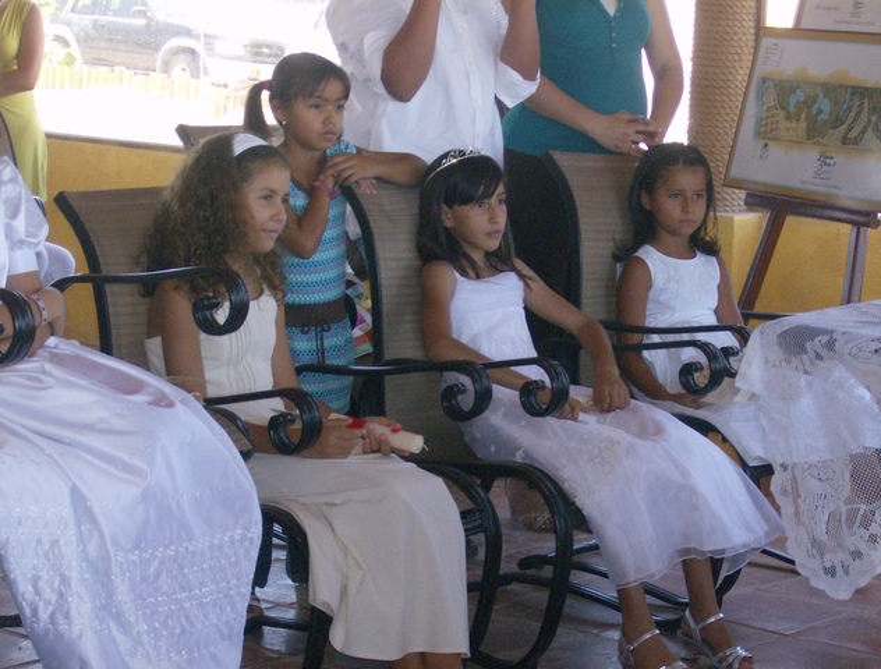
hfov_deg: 18.0
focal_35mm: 109
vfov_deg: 13.7
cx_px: 440
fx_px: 2787
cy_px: 334
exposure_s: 1/125
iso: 200
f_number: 4.8
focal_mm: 18
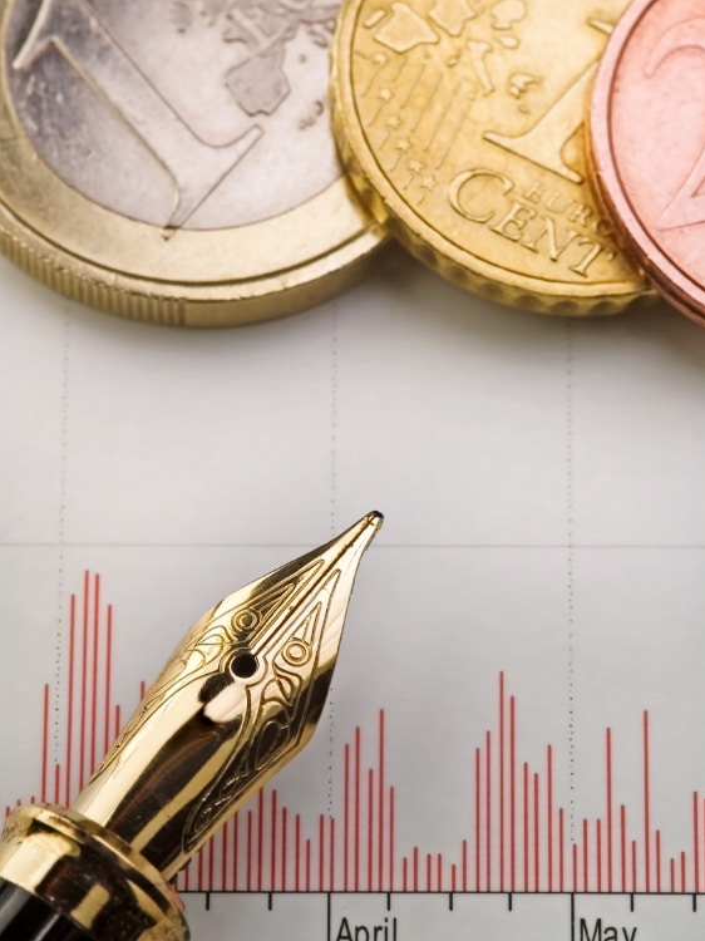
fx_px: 4661
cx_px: 353
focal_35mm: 172
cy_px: 512
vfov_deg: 11.5
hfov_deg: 8.6
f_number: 16
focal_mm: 105
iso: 200
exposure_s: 1/100
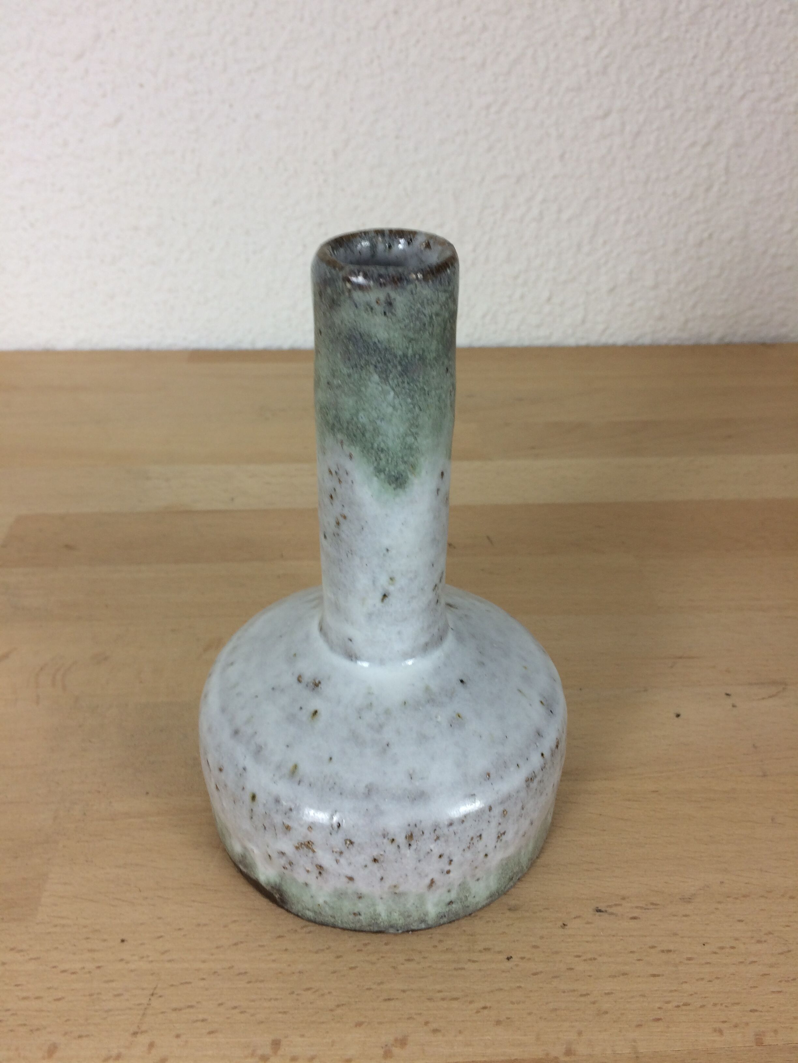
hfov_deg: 48.2
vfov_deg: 61.7
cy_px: 532
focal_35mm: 29
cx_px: 399
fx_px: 891
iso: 32
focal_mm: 4.15
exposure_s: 1/33
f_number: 2.2
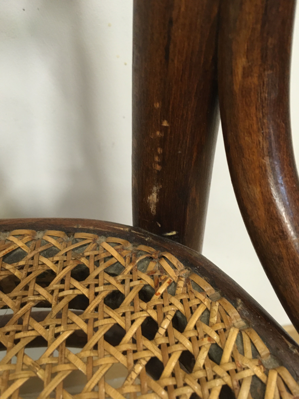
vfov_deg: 61.7
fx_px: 334
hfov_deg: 48.2
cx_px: 150
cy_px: 200
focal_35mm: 29
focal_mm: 4.15
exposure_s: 1/33
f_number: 2.2
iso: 250
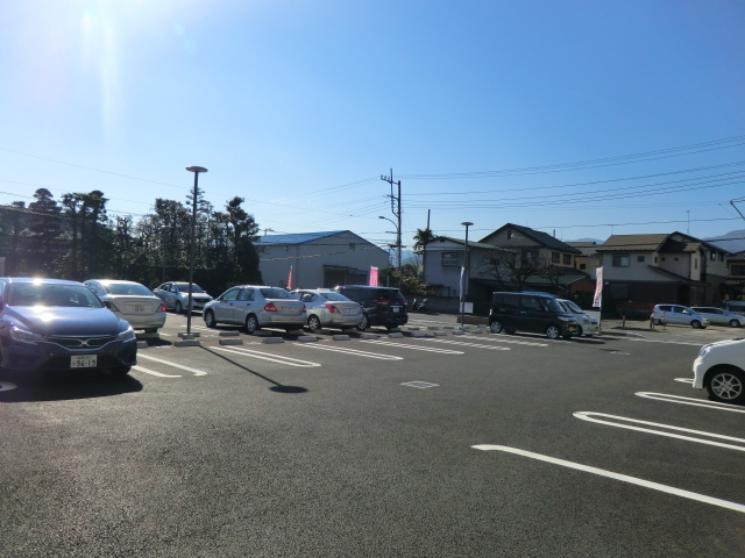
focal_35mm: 24
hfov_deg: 71.6
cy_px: 279
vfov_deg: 56.8
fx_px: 517
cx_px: 372
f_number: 7.5
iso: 80
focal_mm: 4.3
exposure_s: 1/400
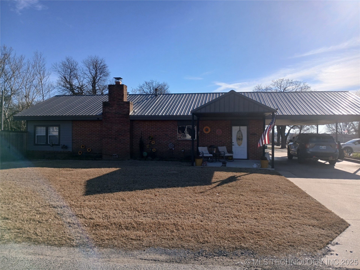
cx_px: 180
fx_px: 270
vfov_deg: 53.1
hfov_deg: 67.3
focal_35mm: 26
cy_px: 135
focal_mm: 3.98
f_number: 1.8
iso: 20
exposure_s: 1/984
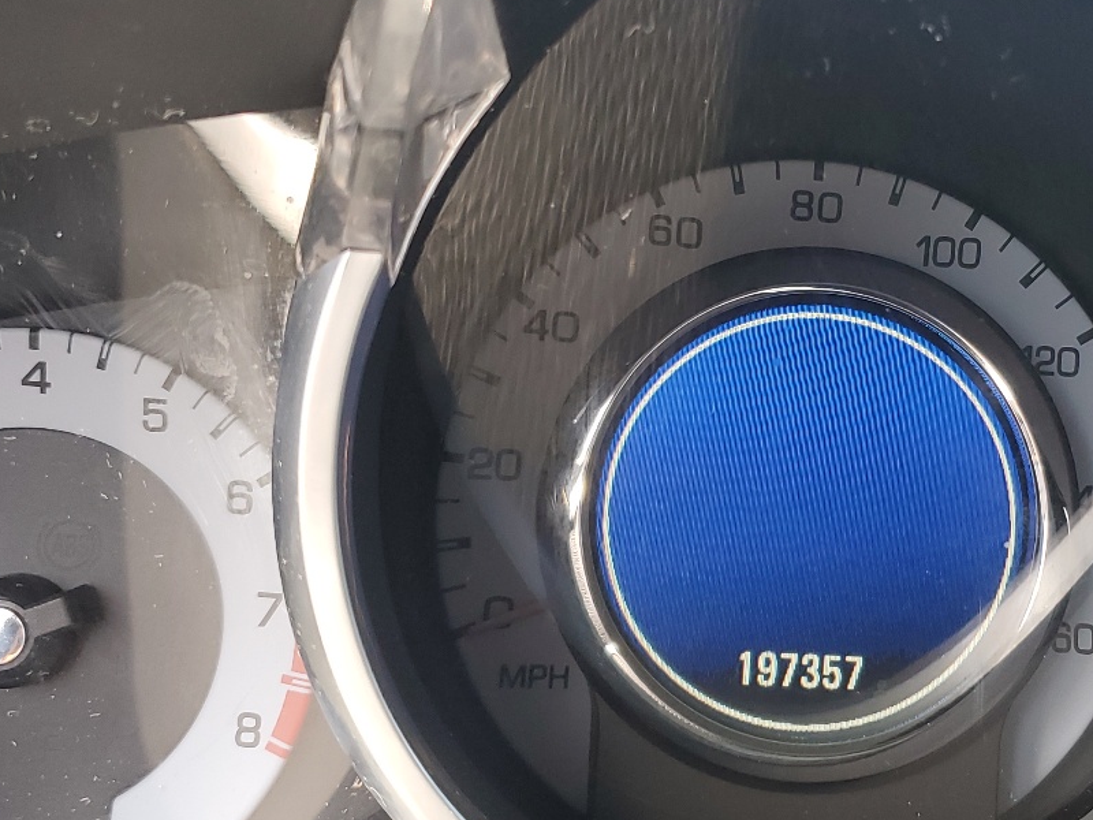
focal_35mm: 52
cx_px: 810
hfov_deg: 36.0
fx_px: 1642
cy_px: 340
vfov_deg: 28.0
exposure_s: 1/120
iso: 58
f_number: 1.5
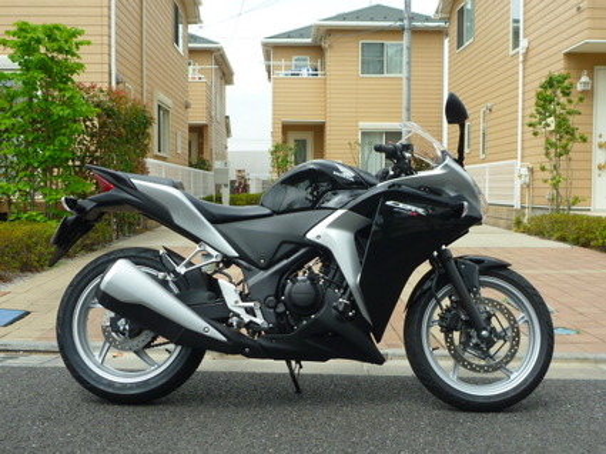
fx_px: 700
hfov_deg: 46.8
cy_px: 227
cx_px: 303
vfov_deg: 35.9
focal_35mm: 40
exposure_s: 1/400
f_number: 3.3
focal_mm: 4.9
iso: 80
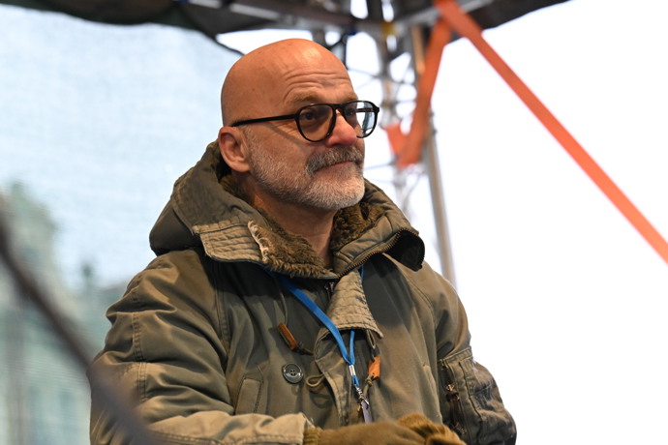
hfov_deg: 13.1
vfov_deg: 8.7
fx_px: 2913
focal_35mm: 157
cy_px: 222
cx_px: 334
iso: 2500
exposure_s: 1/320
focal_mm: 105
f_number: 4
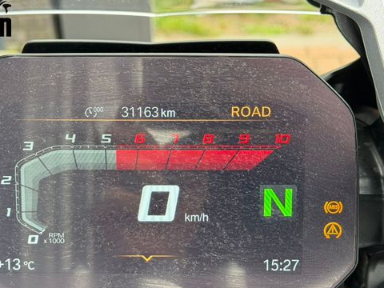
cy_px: 175
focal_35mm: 64
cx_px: 165
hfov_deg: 30.2
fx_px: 710
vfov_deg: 22.9
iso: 100
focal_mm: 6.76
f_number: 1.78
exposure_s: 1/193
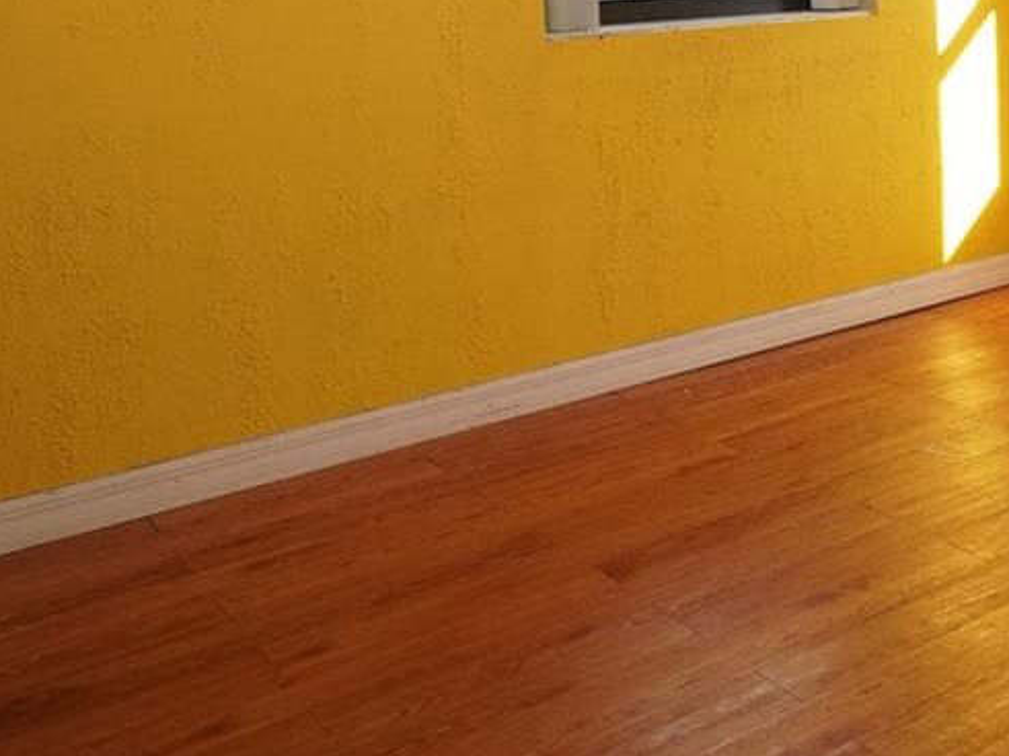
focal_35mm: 47
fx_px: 1370
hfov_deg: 38.8
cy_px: -33
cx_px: 816
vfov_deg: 28.6
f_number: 5.6
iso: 1000
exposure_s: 1/250
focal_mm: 10
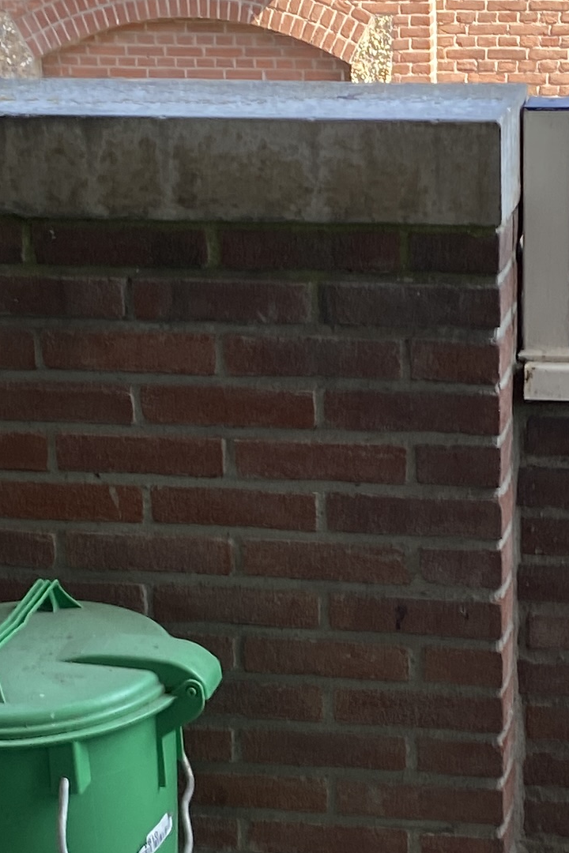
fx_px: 2394
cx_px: 438
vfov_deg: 20.0
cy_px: 662
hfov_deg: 13.5
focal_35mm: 101
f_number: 1.8
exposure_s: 1/131
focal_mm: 4.25
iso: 32
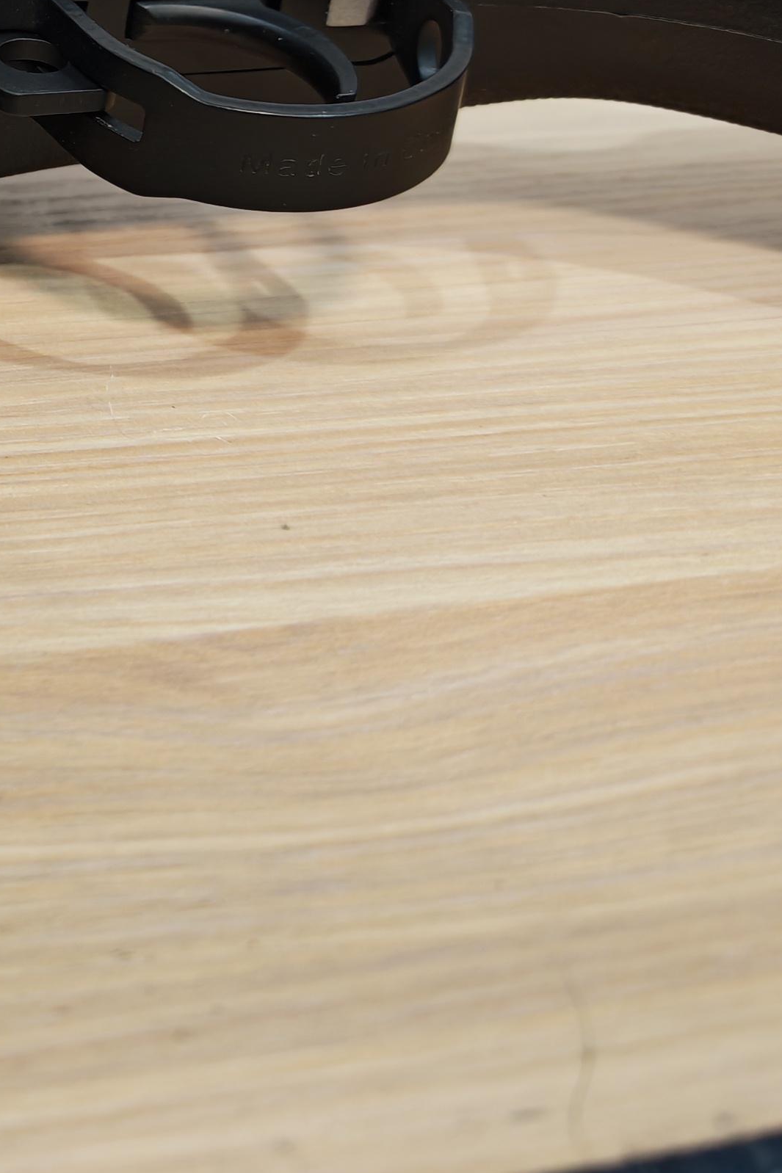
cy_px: 65
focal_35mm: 64
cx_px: -395
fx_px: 2086
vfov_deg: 29.8
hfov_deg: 18.7
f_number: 2
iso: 200
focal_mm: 6.83
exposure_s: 1/33
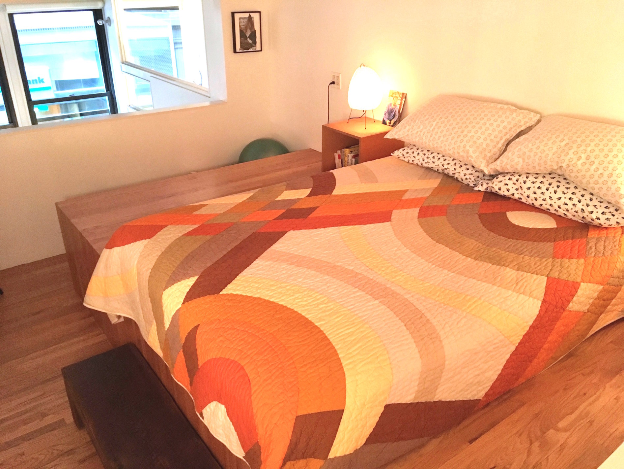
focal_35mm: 29
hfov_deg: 61.7
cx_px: 312
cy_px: 234
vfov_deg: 48.2
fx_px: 523
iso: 250
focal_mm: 4.15
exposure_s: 1/15
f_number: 2.2
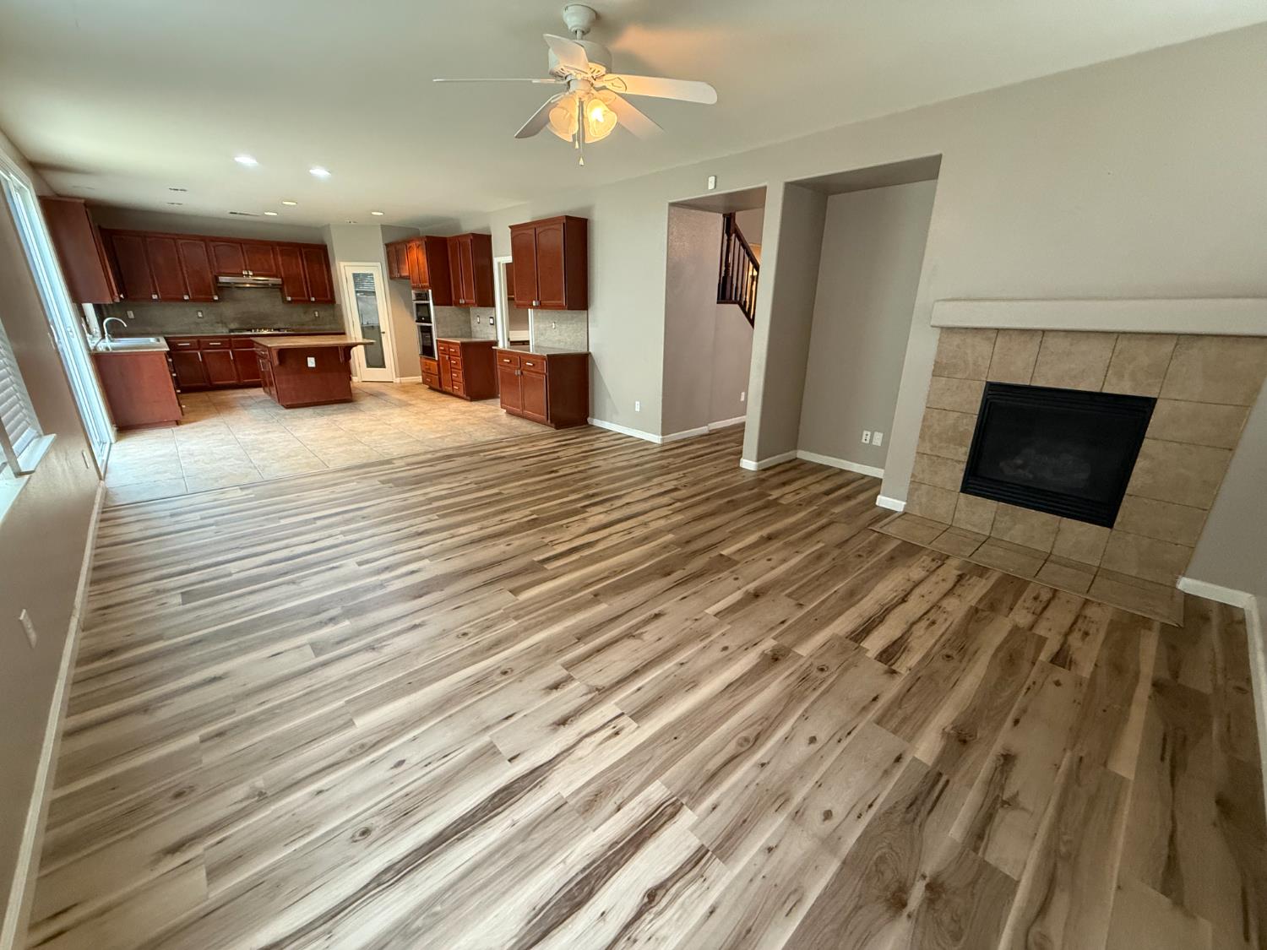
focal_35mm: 14
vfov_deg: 85.7
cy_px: 475
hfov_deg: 102.1
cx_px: 634
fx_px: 512
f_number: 2.2
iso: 500
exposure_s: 1/60
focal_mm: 2.22
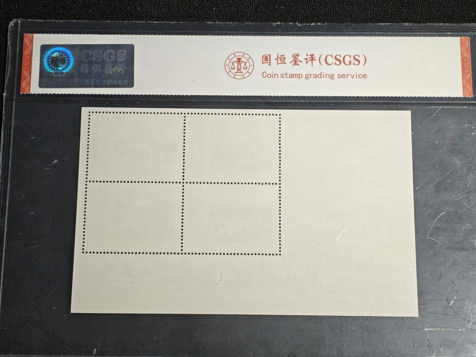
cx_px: 238
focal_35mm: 79
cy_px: 178
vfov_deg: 18.7
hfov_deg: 24.7
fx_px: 1086
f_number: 1.5
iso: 50
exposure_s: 1/490
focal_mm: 4.94
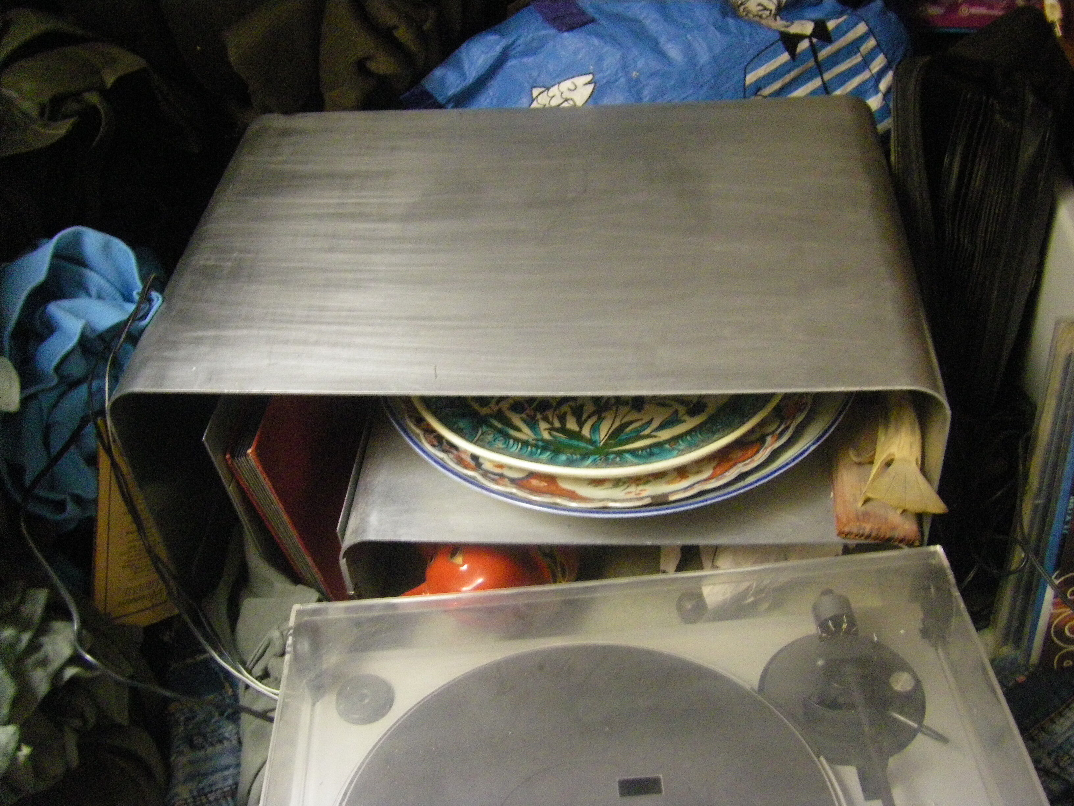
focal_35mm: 38
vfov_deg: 37.7
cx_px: 537
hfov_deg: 49.0
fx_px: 1179
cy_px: 403
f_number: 3.5
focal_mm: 6.3
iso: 800
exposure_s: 1/25
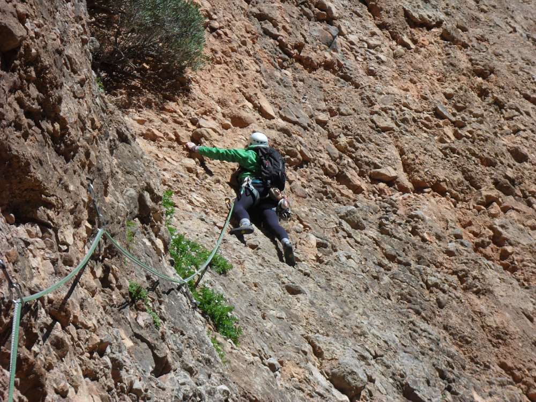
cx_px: 268
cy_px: 201
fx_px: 2090
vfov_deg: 11.0
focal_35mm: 135
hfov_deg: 14.6
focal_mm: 24.5
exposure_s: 1/350
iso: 80
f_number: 5.9
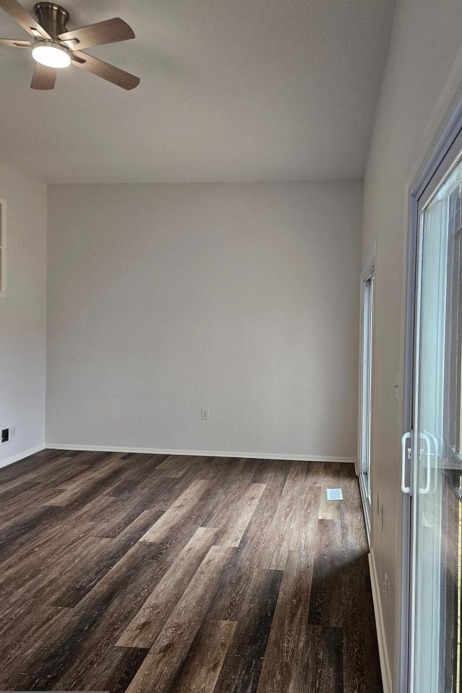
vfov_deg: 67.4
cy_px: 342
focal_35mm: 27
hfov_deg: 47.7
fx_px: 520
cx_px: 276
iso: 250
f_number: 1.8
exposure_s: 1/170
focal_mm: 5.4
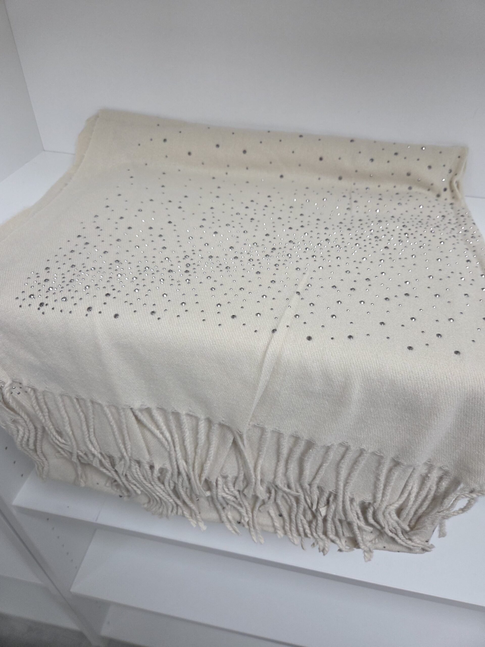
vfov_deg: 73.9
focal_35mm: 23
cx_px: 242
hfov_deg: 58.9
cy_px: 324
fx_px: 430
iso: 160
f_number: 1.8
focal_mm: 5.4
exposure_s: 1/100
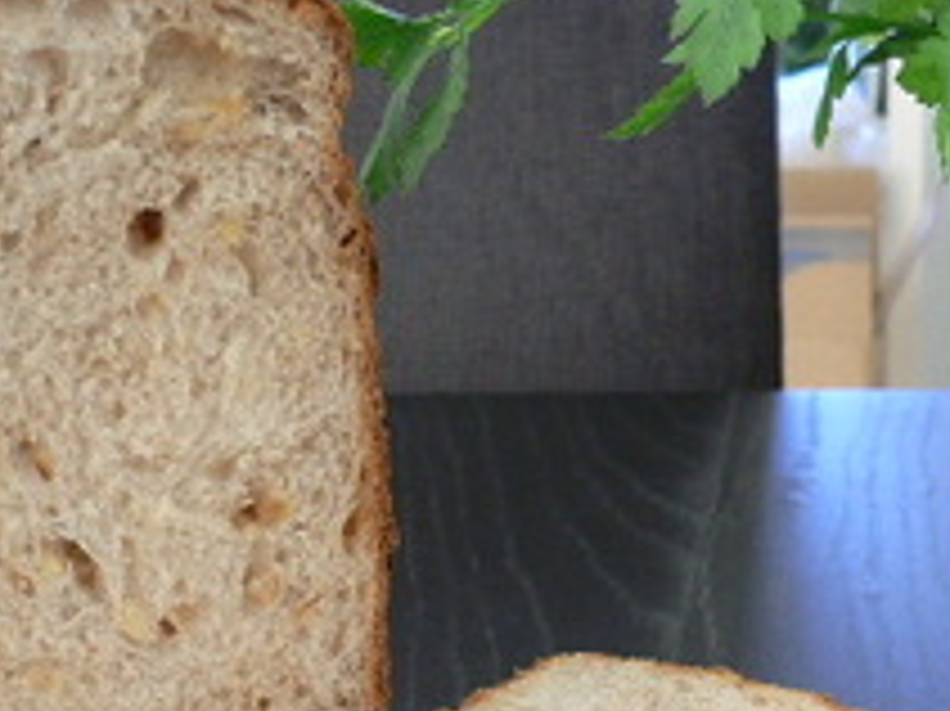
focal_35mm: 83
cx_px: 473
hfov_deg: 23.6
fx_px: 2277
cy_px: 596
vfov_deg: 17.6
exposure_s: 1/50
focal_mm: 5.8
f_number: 2.8
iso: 100
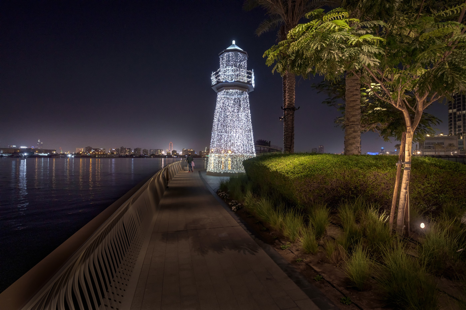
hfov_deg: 90.0
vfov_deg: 67.4
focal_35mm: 18
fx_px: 233
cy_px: 155
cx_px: 233
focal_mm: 11.8
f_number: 11
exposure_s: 1/1.25
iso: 500
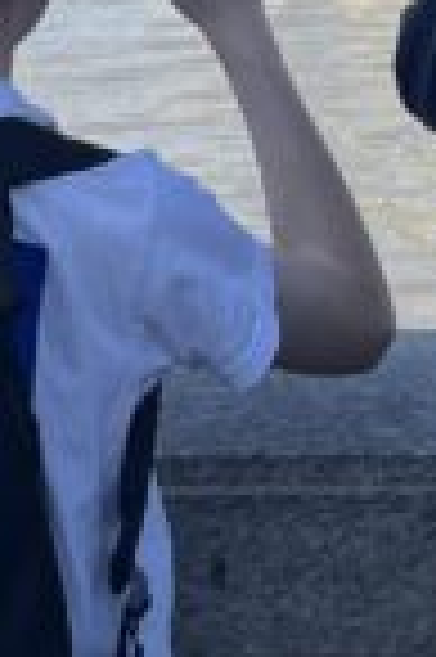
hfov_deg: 7.1
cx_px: -144
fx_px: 3460
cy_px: -522
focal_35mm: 190
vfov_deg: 10.2
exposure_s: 1/2463
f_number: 1.6
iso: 50
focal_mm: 5.1
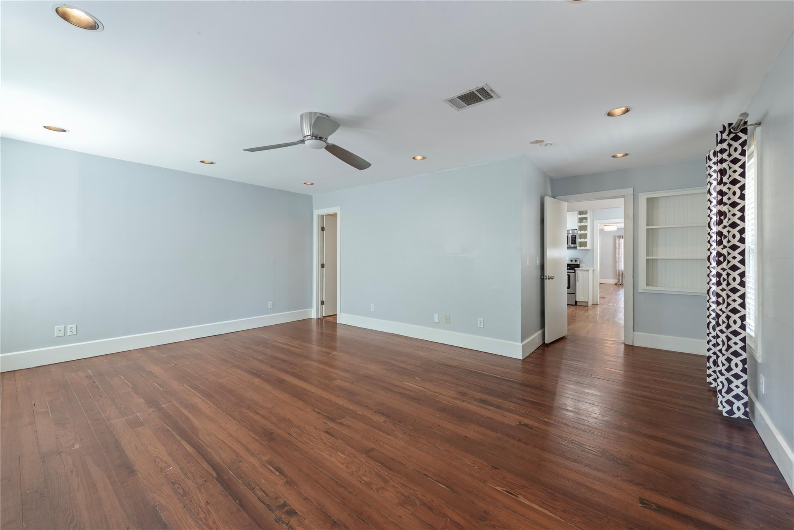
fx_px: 309
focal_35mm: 14
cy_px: 265
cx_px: 397
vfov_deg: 81.2
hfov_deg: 104.2
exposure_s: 1/5
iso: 400
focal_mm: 14
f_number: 8
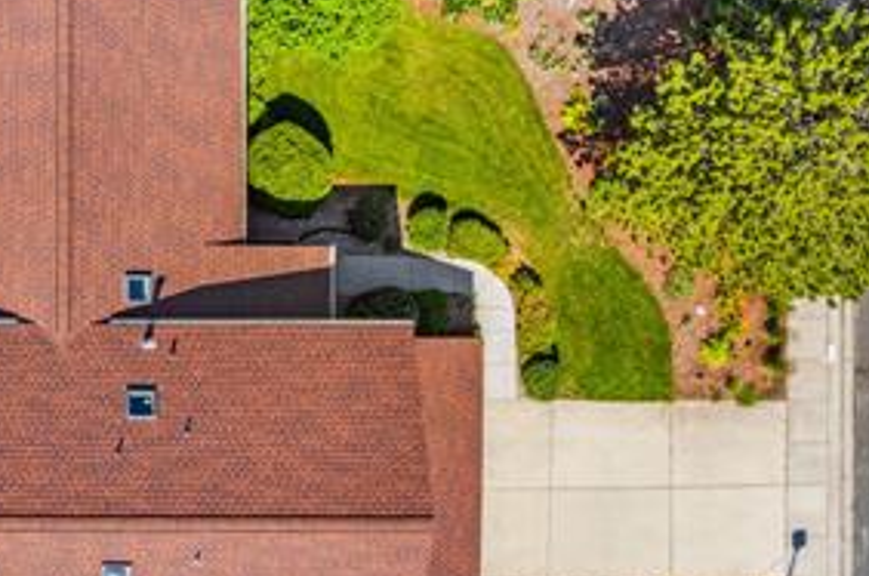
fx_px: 1205
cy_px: 360
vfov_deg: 26.8
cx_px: 3
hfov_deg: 35.9
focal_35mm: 50
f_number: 2.8
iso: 110
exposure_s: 1/1250
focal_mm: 8.38
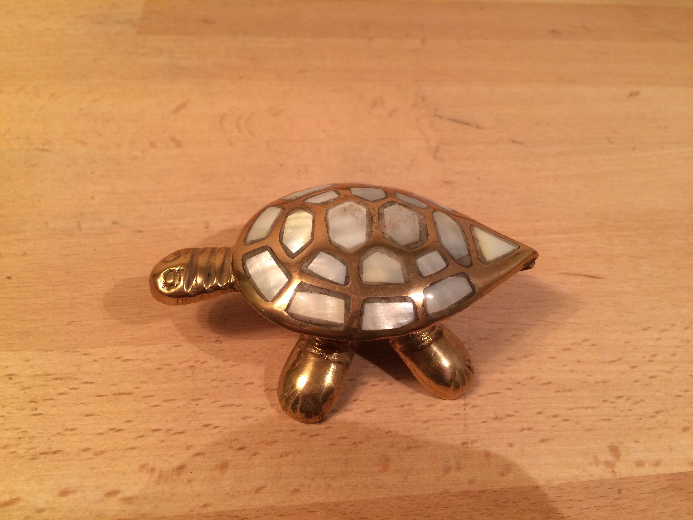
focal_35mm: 29
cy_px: 260
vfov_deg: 48.2
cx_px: 346
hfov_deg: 61.7
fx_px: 581
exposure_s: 1/33
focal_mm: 4.15
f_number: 2.2
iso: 64
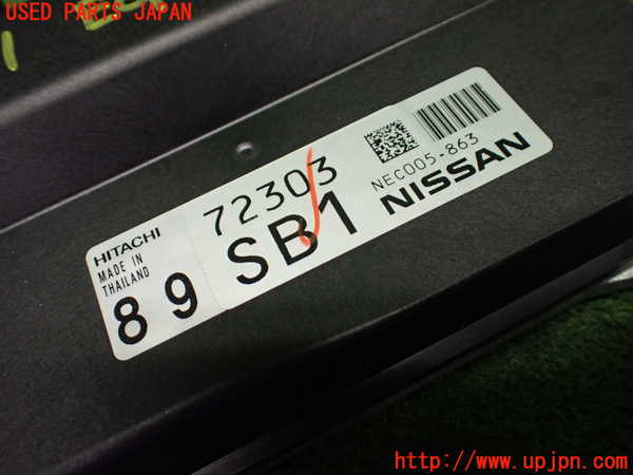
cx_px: 316
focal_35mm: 30
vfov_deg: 46.8
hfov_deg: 60.0
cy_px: 238
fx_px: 549
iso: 500
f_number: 2.3
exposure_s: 1/125
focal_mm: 5.4
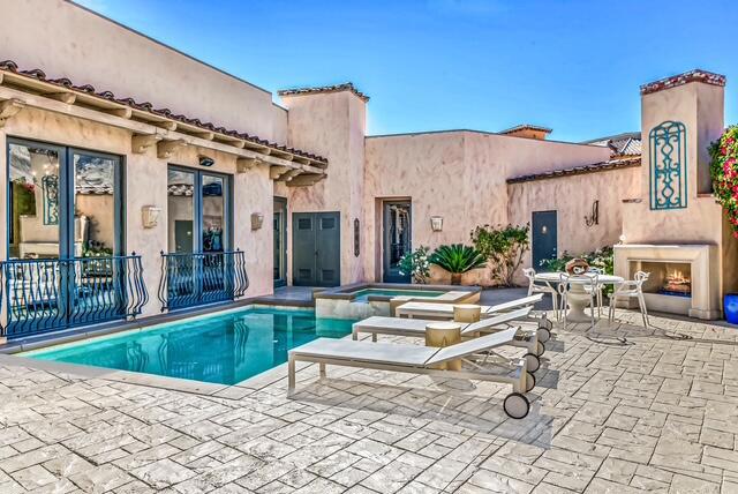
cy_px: 247
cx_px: 369
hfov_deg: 73.7
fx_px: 492
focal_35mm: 24
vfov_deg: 53.2
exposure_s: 1/320
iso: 200
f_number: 9
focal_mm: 24
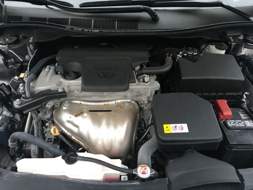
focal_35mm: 29
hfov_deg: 61.7
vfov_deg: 48.2
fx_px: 212
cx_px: 126
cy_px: 95
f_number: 2.2
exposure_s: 1/30
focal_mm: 4.15
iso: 80
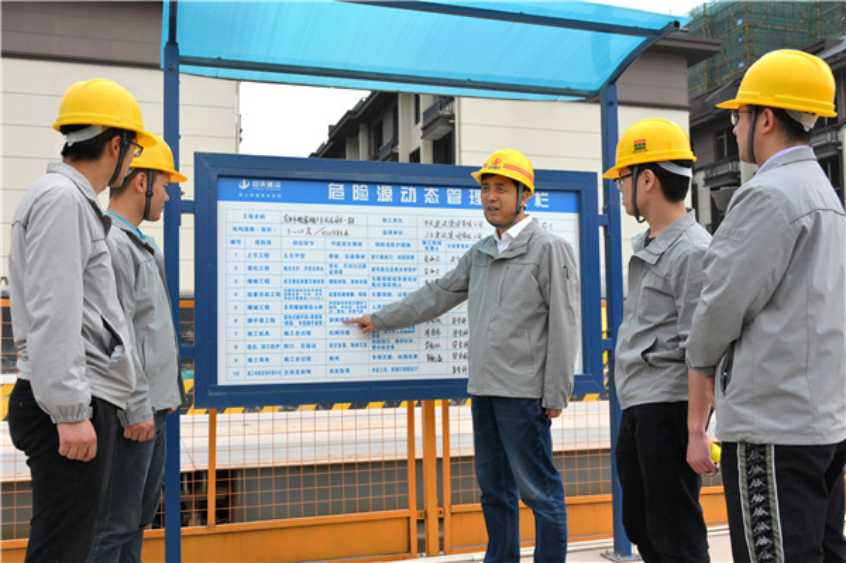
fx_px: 869
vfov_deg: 35.9
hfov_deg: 51.9
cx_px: 423
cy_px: 282
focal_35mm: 37
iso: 320
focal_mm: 37
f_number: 5.6
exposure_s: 1/800
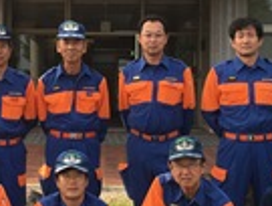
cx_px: 71
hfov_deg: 20.2
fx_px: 756
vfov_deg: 15.4
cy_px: 65
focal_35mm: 96
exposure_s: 1/353
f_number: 2.2
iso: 25
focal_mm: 4.15
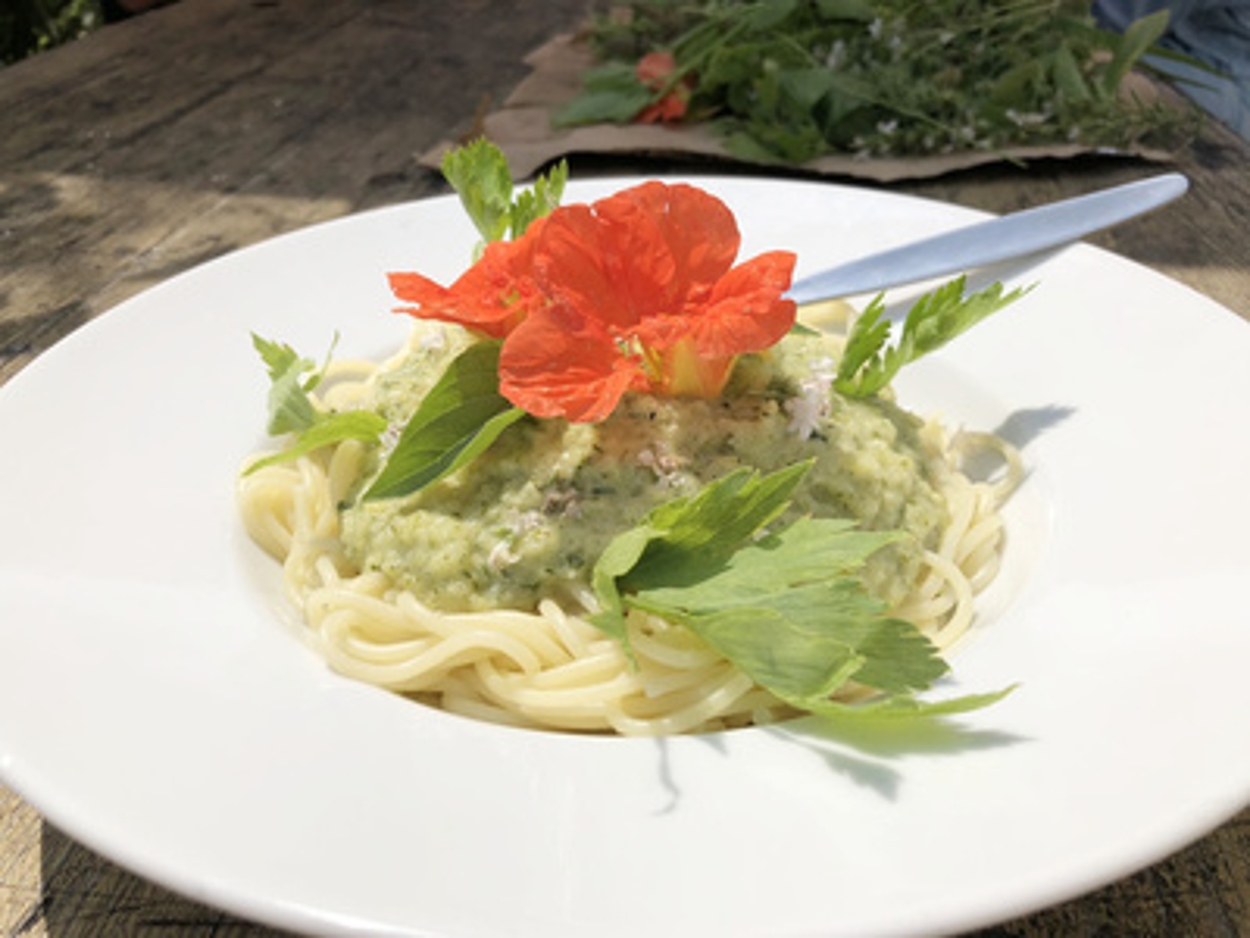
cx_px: 625
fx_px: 1011
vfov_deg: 49.7
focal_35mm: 28
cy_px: 469
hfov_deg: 63.4
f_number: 1.8
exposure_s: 1/4425
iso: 20
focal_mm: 3.99
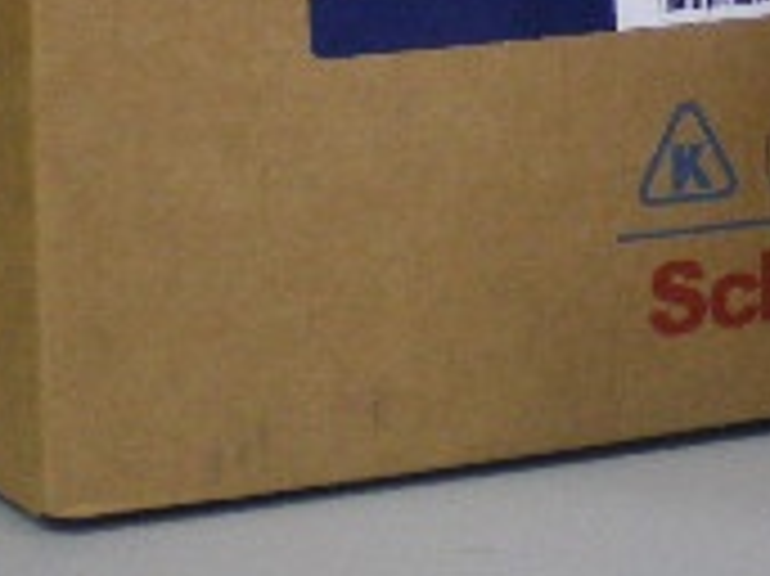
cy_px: -248
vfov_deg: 10.1
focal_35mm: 142
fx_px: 3156
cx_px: 941
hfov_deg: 13.5
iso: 250
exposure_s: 1/30
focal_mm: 6.3
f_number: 3.1
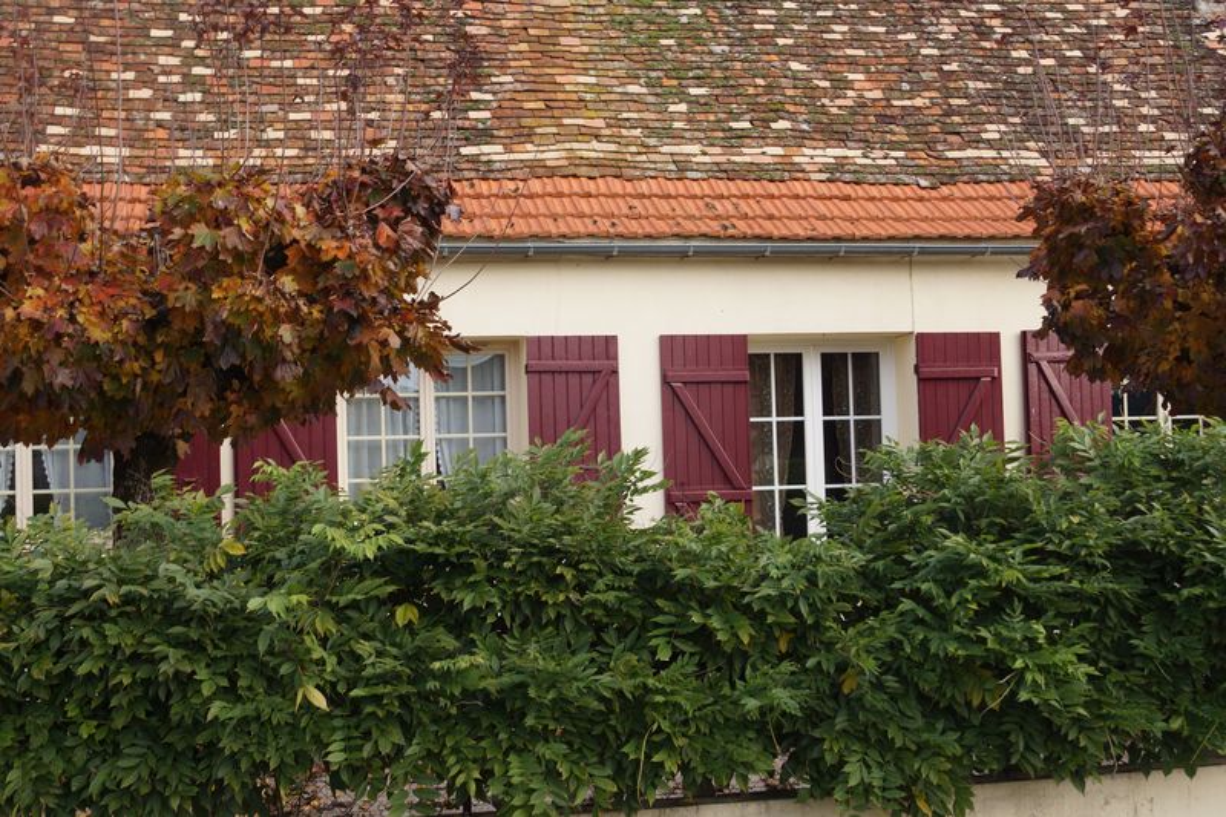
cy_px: 408
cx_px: 613
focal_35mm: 45
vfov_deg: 29.9
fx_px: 1532
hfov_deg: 43.6
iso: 100
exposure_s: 1/100
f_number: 5.6
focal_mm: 30
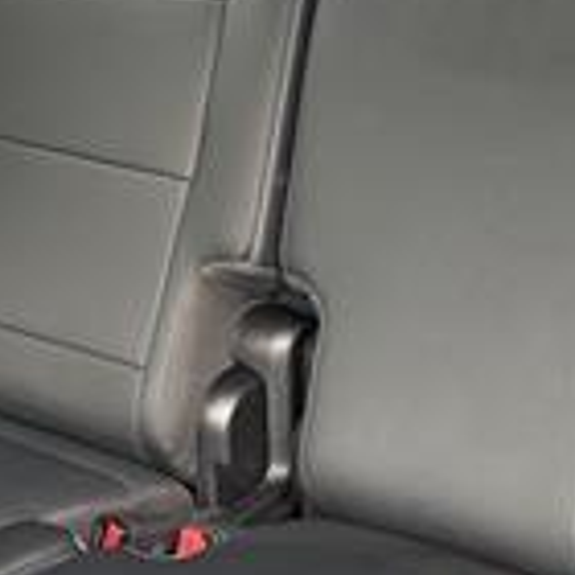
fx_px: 1823
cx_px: 255
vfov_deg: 17.9
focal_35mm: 97
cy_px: 234
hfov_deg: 17.9
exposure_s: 1/60
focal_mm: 6.76
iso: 400
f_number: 1.78
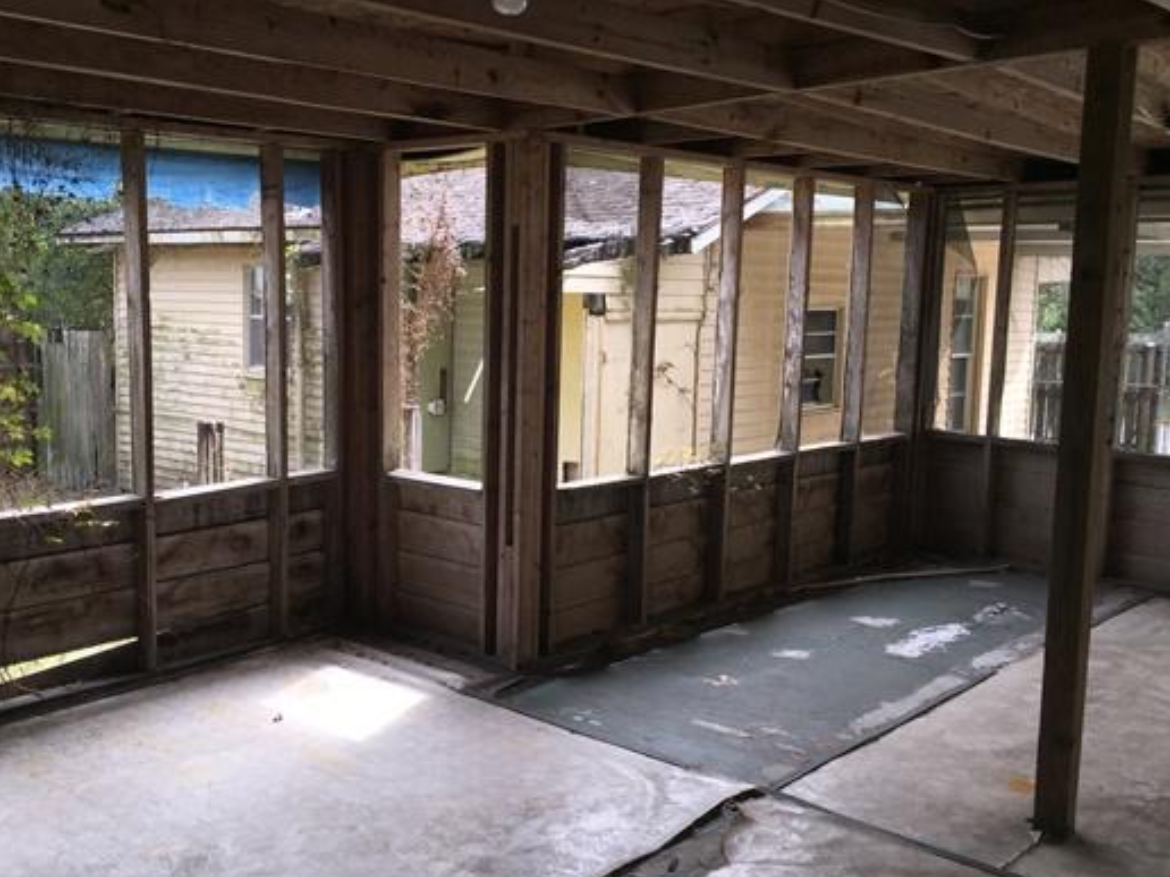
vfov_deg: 39.6
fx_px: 1217
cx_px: 501
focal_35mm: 36
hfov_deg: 51.2
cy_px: 471
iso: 32
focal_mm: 4.15
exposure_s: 1/353
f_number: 2.2
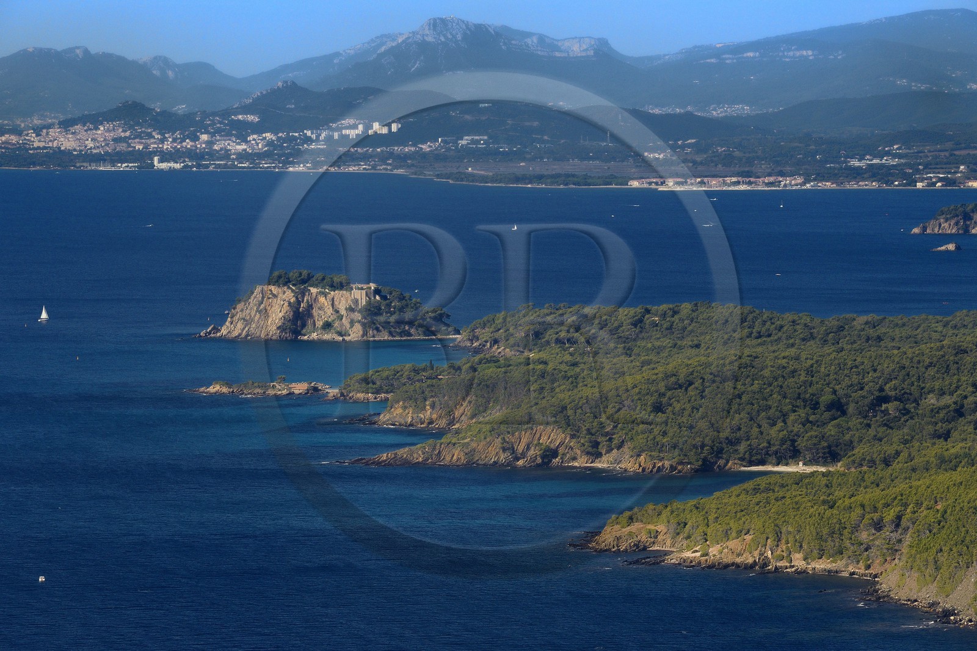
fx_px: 4884
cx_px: 488
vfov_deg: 7.6
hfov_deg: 11.4
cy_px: 326
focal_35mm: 180
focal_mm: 180
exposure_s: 1/1600
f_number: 13
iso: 800
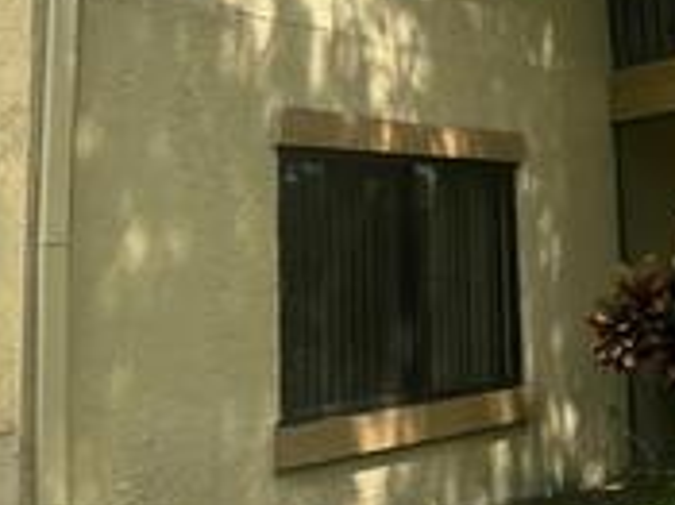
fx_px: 1072
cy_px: 89
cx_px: 760
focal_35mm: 55
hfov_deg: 30.8
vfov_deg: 26.0
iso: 80
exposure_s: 1/2732
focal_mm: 6.86
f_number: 1.78
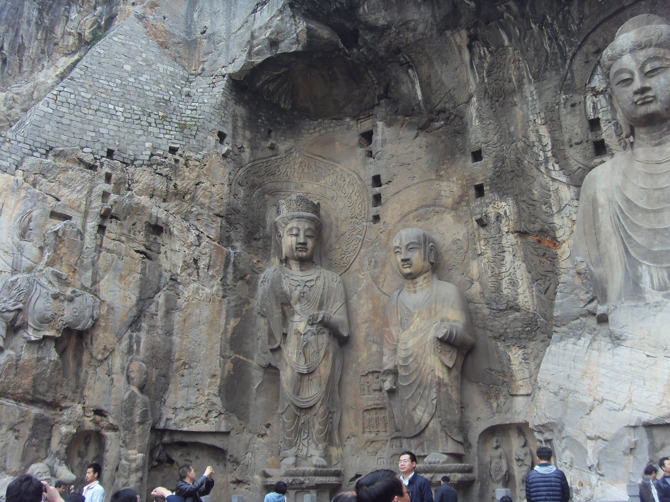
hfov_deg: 47.9
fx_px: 755
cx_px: 335
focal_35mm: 39
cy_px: 251
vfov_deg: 36.8
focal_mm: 6.6
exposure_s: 1/90
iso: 100
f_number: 3.5
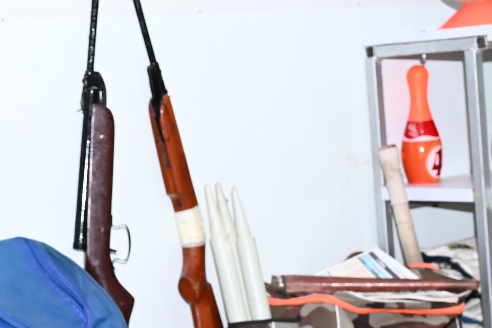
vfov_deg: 11.9
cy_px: 98
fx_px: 1571
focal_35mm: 115
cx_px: 93
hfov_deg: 17.6
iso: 2500
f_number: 5.6
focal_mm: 35
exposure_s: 1/125
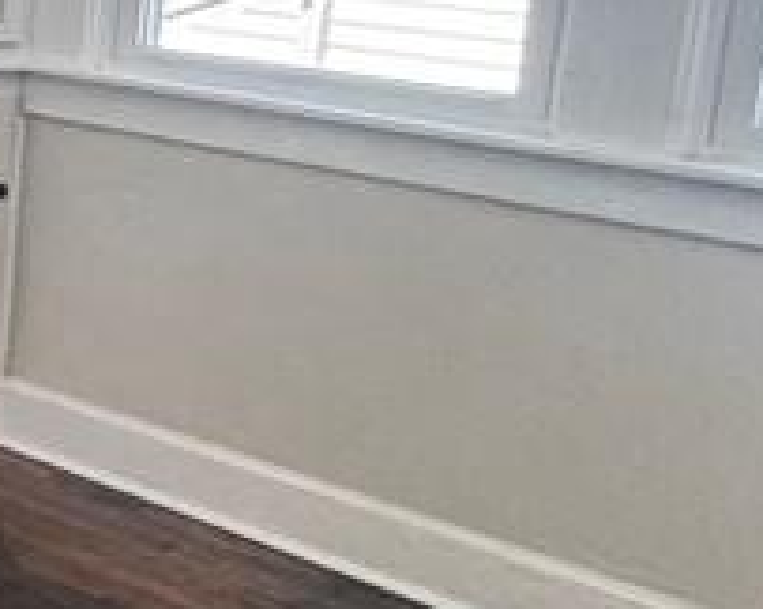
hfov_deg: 17.5
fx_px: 1557
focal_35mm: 69
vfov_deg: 21.6
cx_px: -838
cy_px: 45
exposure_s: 1/120
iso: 160
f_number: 2.2
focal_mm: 2.22
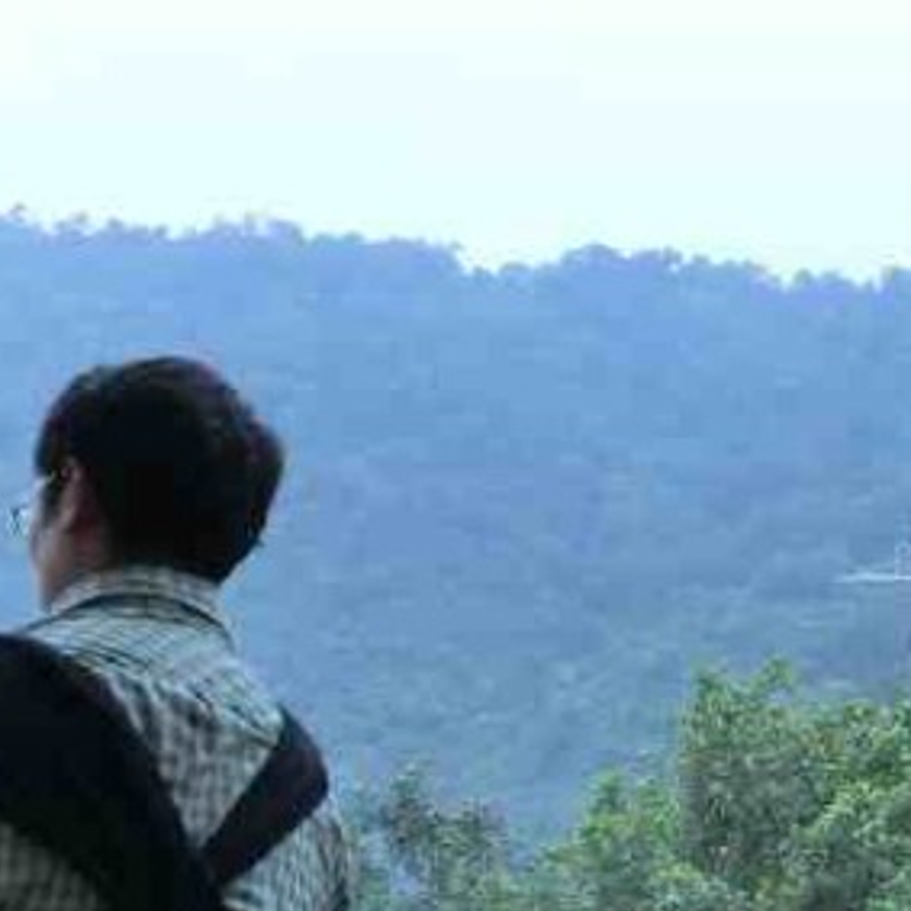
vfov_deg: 17.7
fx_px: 2858
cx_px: 1049
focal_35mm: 96
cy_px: 879
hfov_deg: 17.4
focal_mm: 5.3
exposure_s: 1/125
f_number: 3.7
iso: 160
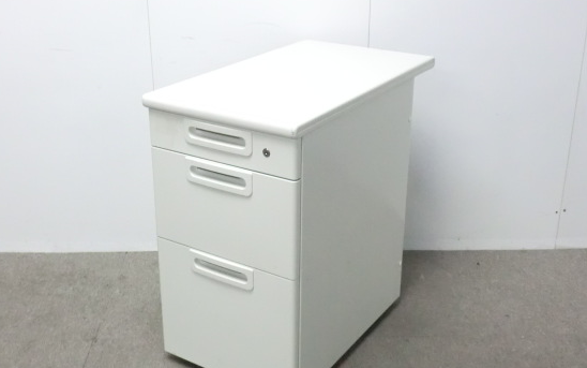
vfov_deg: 27.4
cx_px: 280
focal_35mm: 47
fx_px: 752
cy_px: 164
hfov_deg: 42.6
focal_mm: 6.9
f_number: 3.9
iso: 800
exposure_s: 1/40
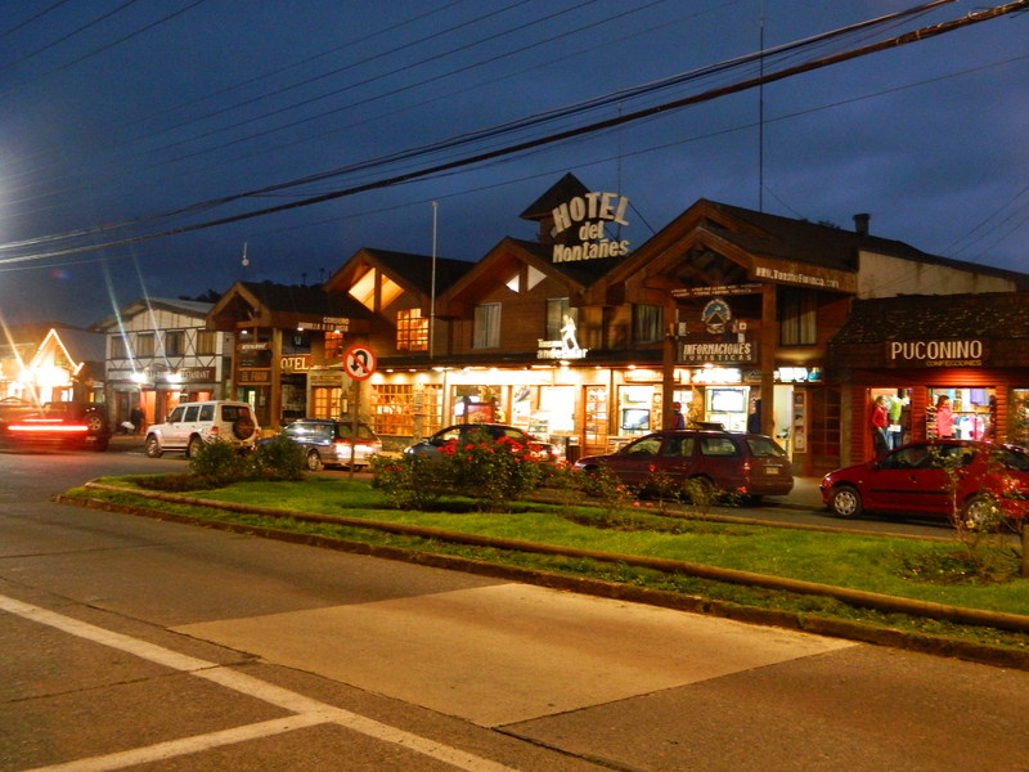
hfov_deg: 45.8
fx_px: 1219
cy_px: 386
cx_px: 514
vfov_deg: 35.1
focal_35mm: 41
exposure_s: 1/2.5
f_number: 3.5
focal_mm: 7.3
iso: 400
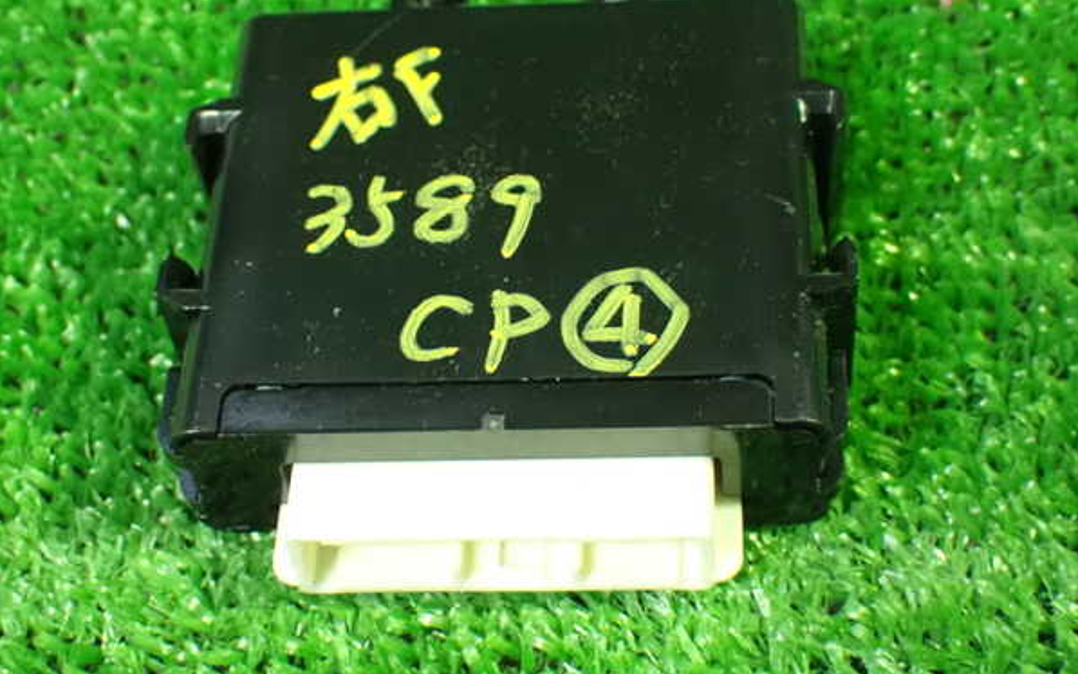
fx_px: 1939
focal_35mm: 66
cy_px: 334
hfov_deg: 31.1
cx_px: 540
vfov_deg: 19.7
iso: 1600
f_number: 3.6
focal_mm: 11.09
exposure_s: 1/25
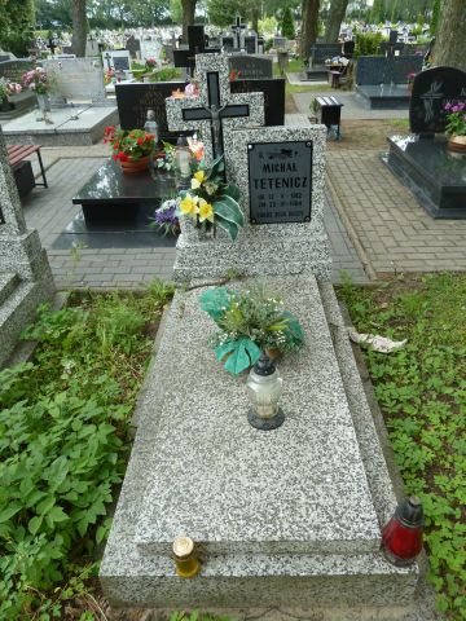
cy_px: 310
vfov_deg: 69.4
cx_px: 233
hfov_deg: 54.9
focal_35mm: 25
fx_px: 449
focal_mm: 4.1
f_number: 3.3
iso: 160
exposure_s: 1/200
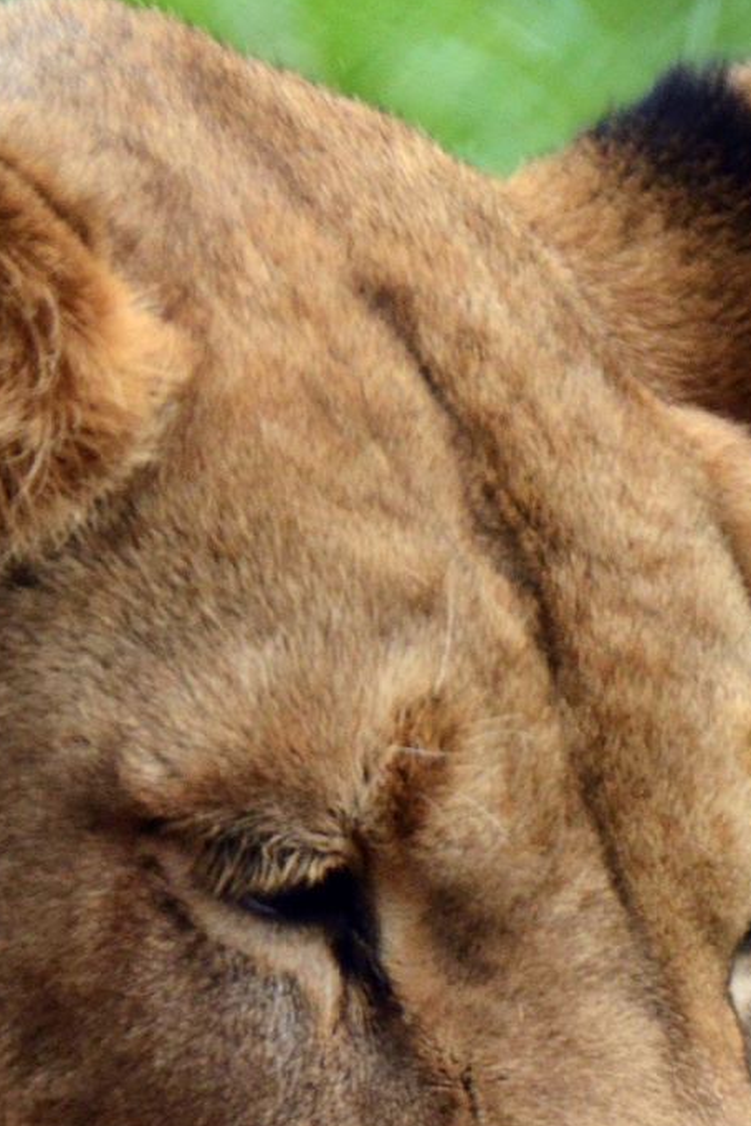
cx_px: 282
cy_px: 1012
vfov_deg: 1.9
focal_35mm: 1081
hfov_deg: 1.3
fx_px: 33824
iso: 1600
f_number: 6.3
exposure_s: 1/500
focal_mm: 460
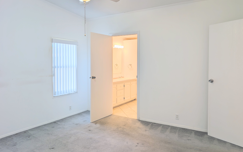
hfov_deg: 70.4
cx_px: 124
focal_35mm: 26
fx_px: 172
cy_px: 70
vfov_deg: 47.6
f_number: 1.68
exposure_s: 1/120
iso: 32
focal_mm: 6.9
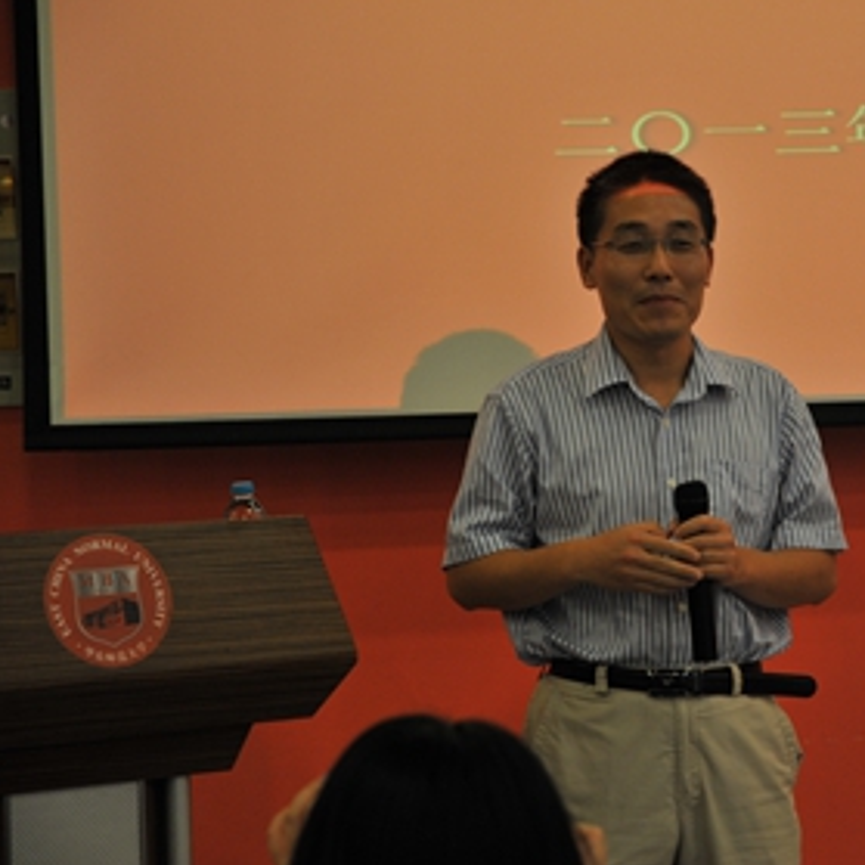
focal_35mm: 144
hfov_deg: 12.1
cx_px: 685
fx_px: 4071
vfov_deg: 12.1
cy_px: 429
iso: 400
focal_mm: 70
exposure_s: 1/60
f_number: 4.5
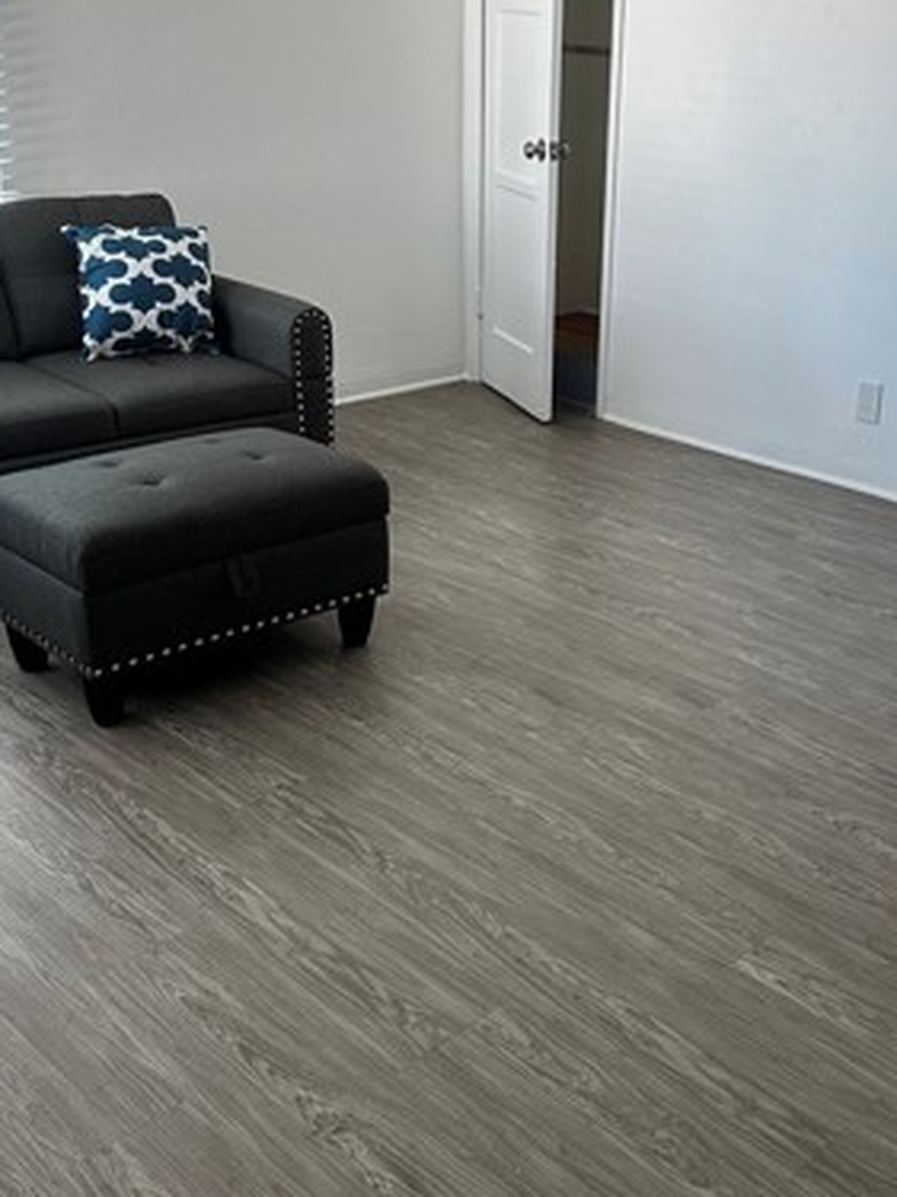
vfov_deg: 45.8
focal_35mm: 41
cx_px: 578
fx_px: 1417
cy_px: 571
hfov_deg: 34.9
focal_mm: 6.86
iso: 200
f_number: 1.78
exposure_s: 1/121
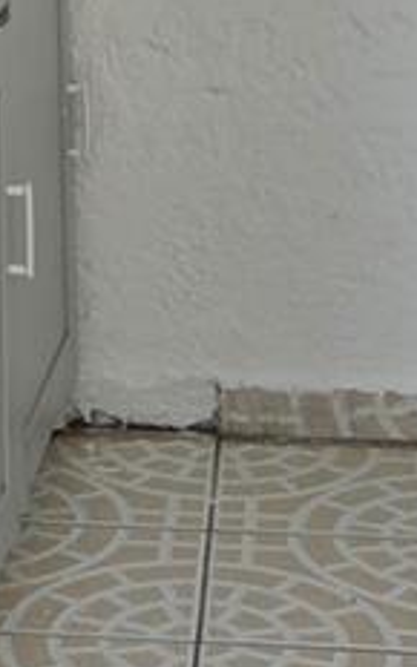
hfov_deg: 10.2
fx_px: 2291
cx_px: -98
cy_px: -80
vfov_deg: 16.1
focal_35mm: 126
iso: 80
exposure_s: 1/681
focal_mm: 5.4
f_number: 1.8
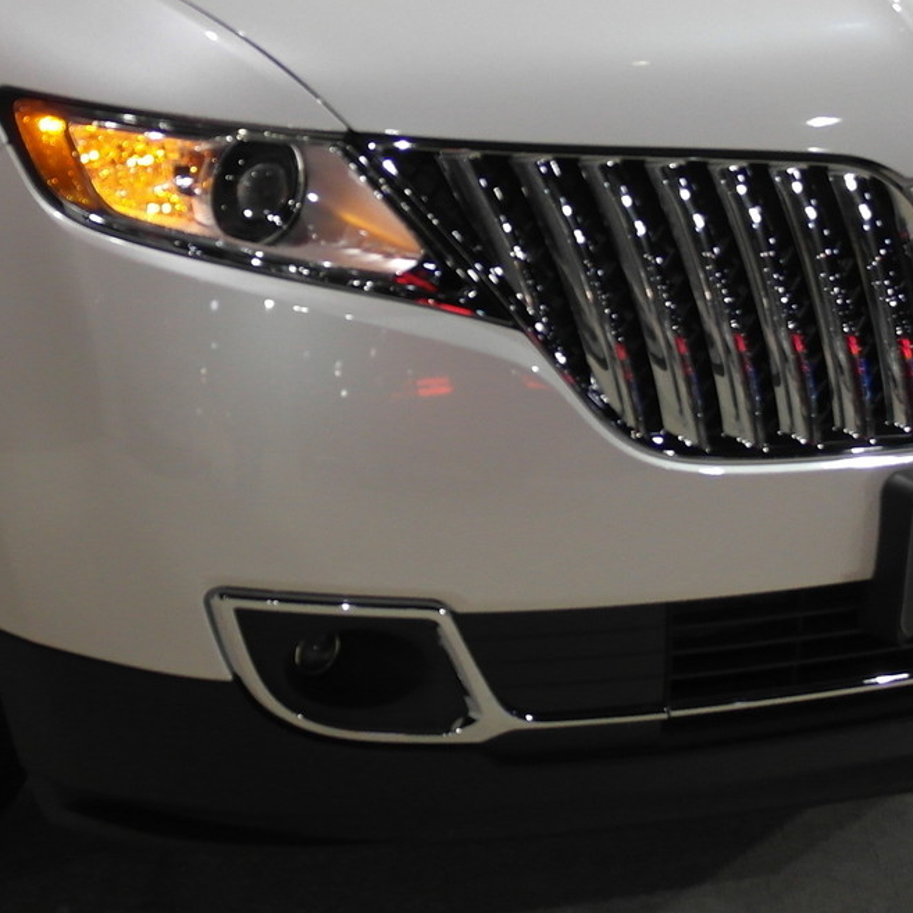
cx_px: 135
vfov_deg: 17.6
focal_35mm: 97
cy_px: 74
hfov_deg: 17.7
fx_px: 2894
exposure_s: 1/60
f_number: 3.5
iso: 400
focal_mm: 20
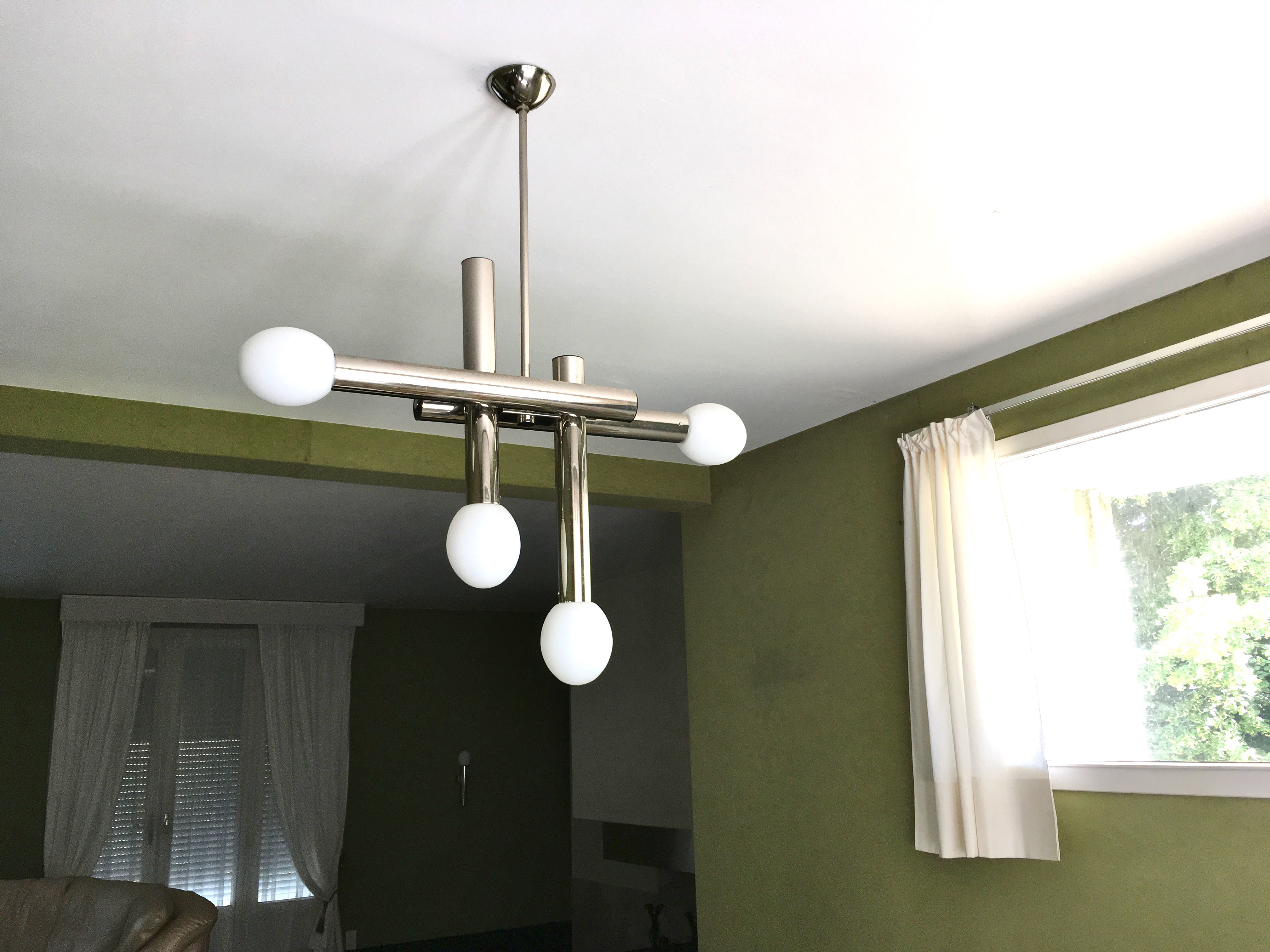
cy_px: 476
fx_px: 1064
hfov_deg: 61.7
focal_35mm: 29
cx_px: 635
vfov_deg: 48.2
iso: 40
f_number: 2.2
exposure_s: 1/100
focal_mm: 4.15
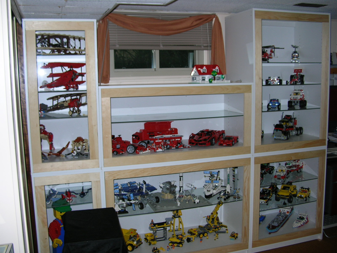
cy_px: 126
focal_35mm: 36
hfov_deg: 51.4
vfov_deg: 39.7
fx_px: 350
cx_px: 168
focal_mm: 6
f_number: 2.7
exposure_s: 1/60.1
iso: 50
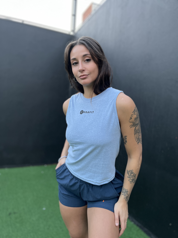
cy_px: 119
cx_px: 89
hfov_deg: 53.1
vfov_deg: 67.3
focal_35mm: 26
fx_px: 178
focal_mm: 5.1
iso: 250
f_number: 1.6
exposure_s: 1/60
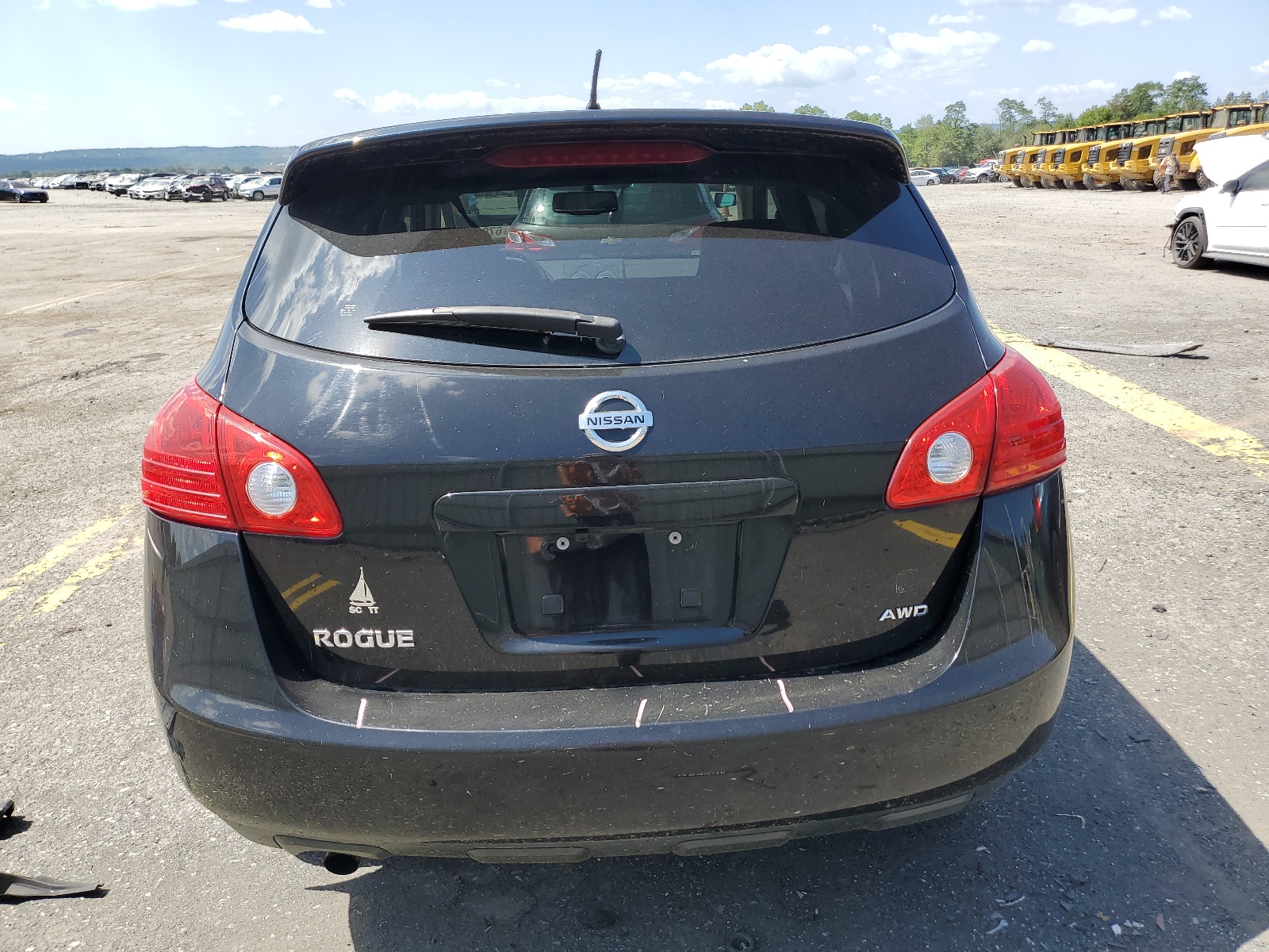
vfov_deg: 53.1
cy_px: 476
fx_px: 953
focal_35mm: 26
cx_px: 634
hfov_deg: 67.3
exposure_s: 1/1667
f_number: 1.5
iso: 50
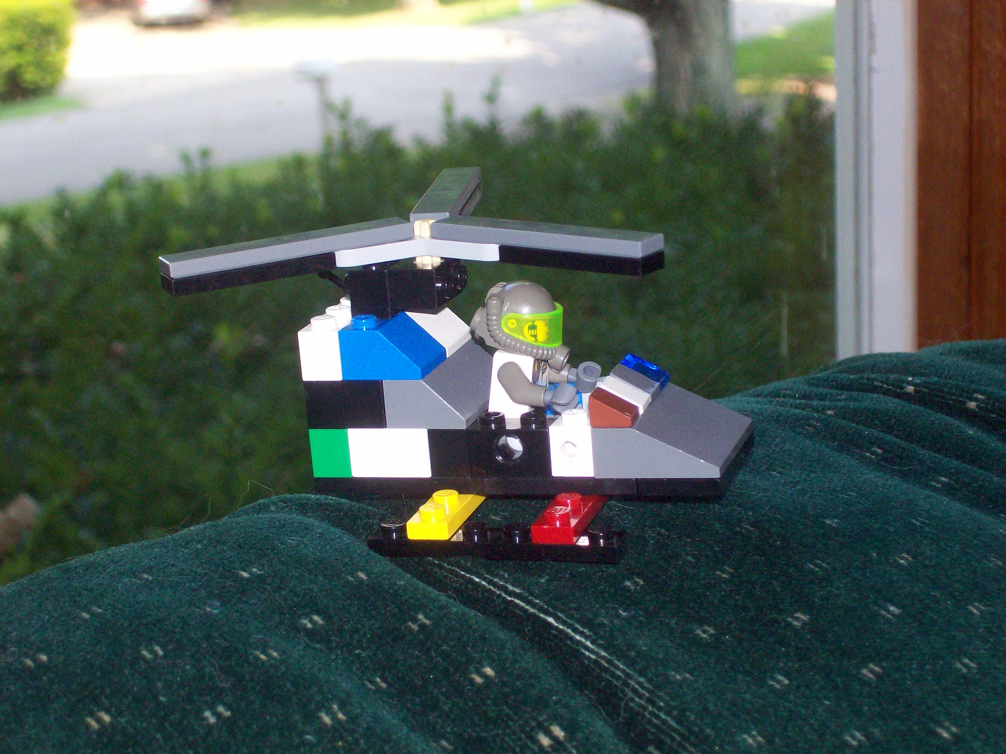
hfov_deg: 22.5
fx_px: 2528
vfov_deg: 17.0
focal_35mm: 87
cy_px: 377
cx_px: 503
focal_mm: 14.3
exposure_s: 1/109
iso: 140
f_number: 4.3
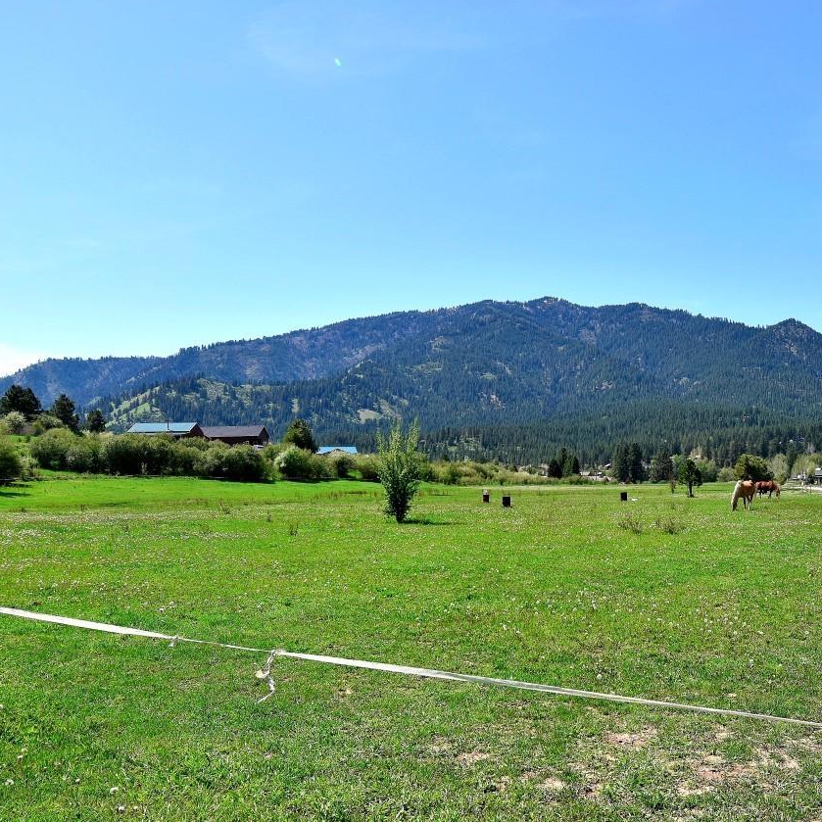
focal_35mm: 35
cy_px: 405
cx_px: 554
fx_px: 940
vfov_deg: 47.2
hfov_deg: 46.4
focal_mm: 18
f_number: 8
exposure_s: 1/250
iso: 100
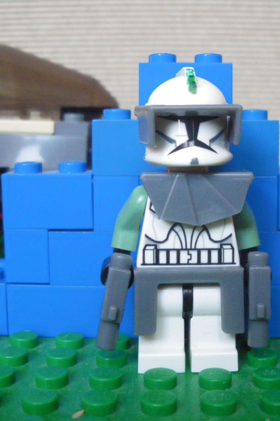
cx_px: 199
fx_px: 583
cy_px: 210
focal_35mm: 50
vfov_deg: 39.6
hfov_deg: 26.7
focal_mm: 6.3
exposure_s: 1/20
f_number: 3.5
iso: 800
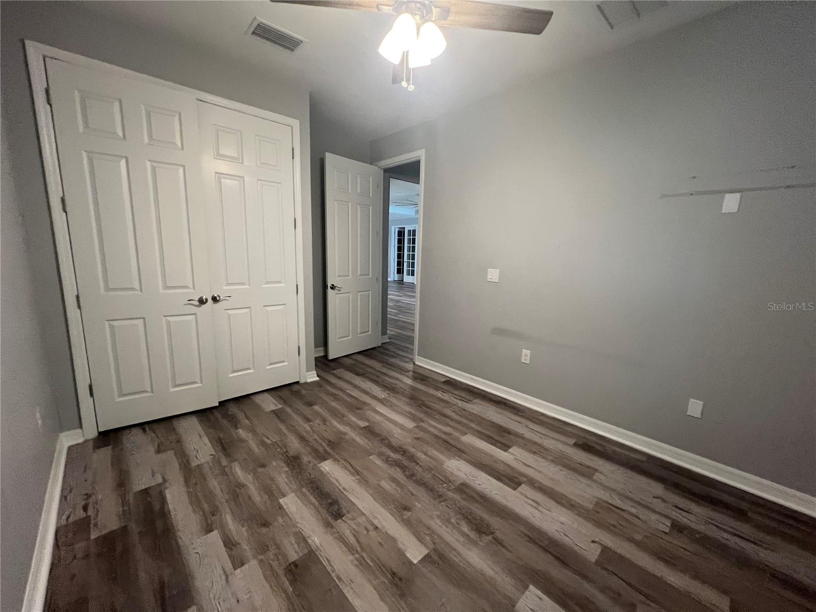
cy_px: 306
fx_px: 306
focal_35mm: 13
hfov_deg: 106.2
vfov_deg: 89.9
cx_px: 408
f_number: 1.8
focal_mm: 1.57
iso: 320
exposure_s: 1/60
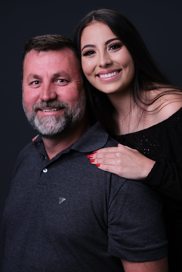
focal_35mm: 75
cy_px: 136
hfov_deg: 18.2
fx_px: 569
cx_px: 91
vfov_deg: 27.0
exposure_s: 1/160
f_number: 3.6
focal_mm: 50
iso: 160
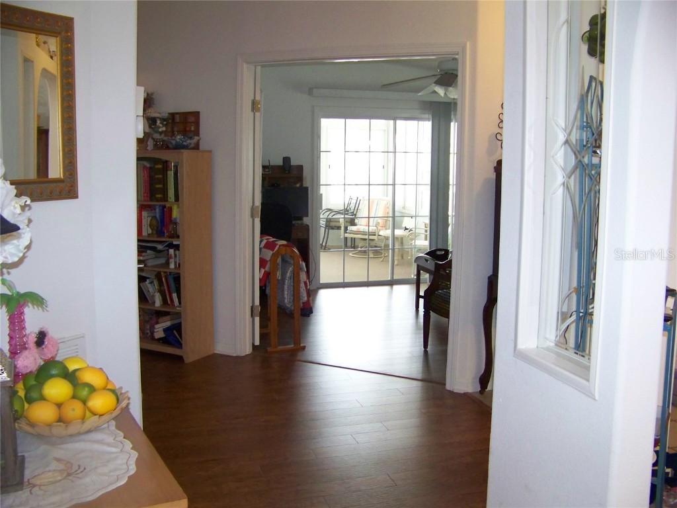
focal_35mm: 36
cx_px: 338
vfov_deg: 39.7
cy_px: 254
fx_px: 704
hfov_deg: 51.4
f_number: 2.8
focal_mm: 5.85
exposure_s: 1/30
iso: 250
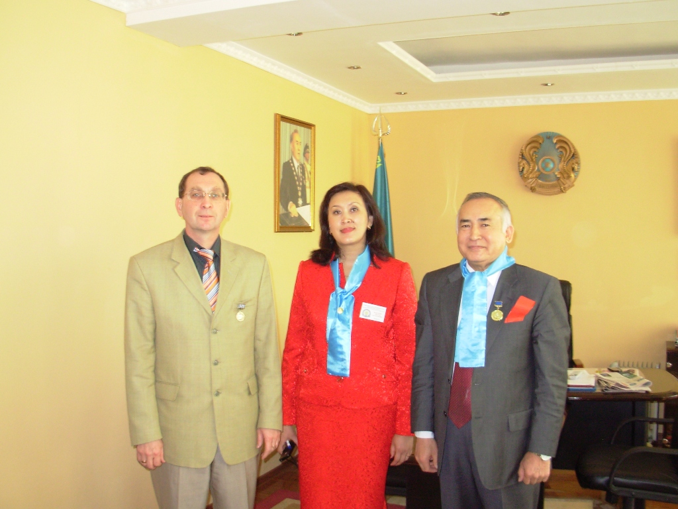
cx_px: 339
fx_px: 744
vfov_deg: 37.7
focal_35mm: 38
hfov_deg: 49.0
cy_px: 254
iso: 106
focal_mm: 6.3
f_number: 2.9
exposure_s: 1/67.8
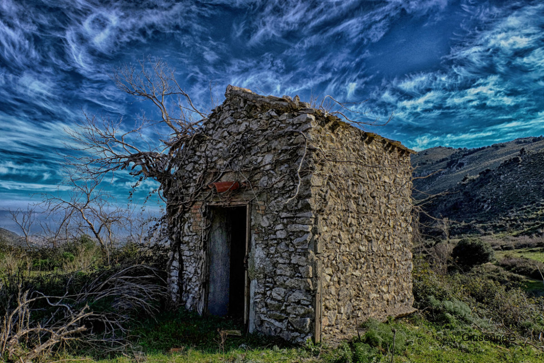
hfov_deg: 73.7
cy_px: 182
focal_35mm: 24
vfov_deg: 53.1
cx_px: 272
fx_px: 363
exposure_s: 1/210
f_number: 9
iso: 200
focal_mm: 16
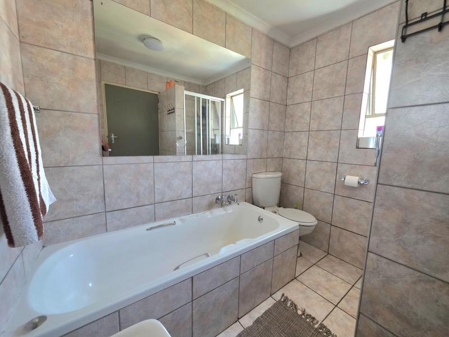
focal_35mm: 13
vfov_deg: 89.9
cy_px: 168
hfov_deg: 106.2
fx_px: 169
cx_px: 224
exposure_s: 1/50.3
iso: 320
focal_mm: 2.2
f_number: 1.9
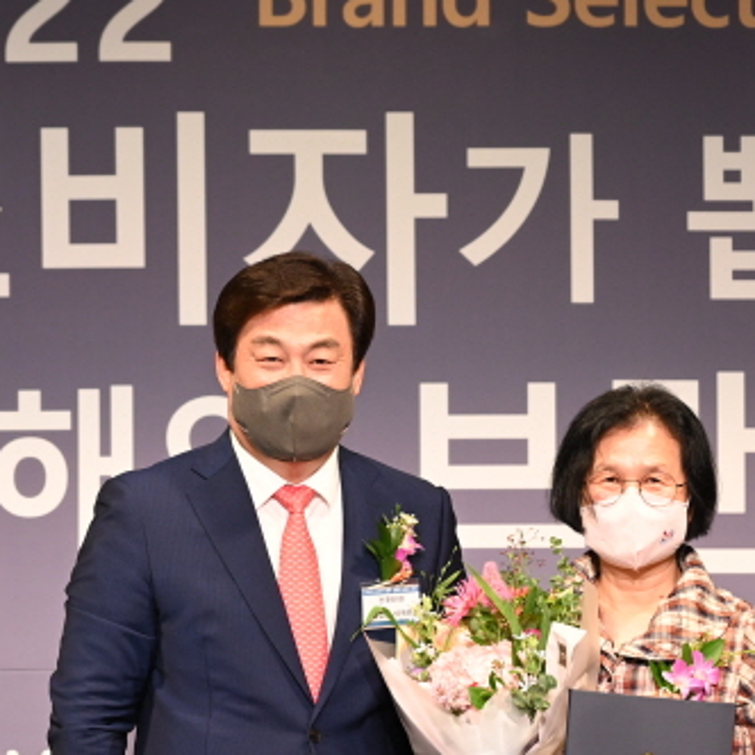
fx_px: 5305
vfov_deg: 8.1
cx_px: 378
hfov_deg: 8.1
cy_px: 491
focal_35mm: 215
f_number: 4
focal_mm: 105
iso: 2000
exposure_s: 1/125
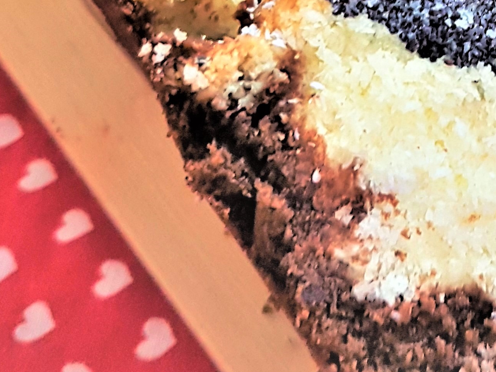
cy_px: -154
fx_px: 1103
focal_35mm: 77
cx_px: 436
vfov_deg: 17.5
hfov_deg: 24.7
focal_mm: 4.2
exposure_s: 1/50
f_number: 1.7
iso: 400
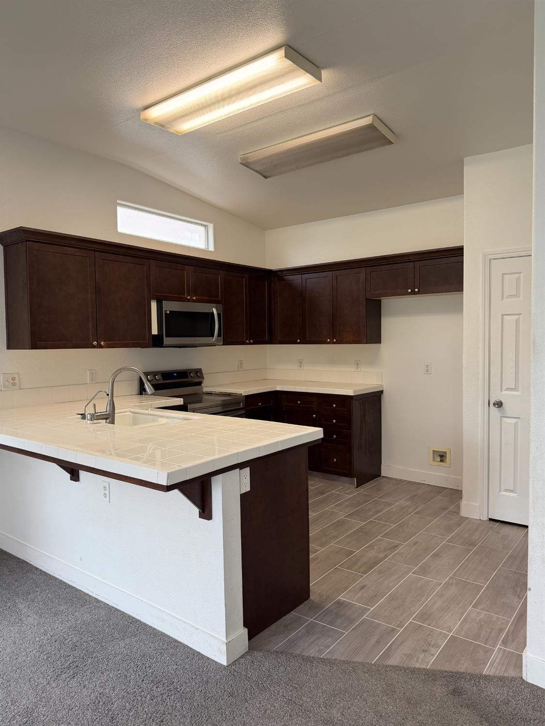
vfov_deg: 71.6
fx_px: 504
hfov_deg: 56.8
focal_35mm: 24
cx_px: 272
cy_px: 363
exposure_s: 1/120
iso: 160
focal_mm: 6.76
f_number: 1.78
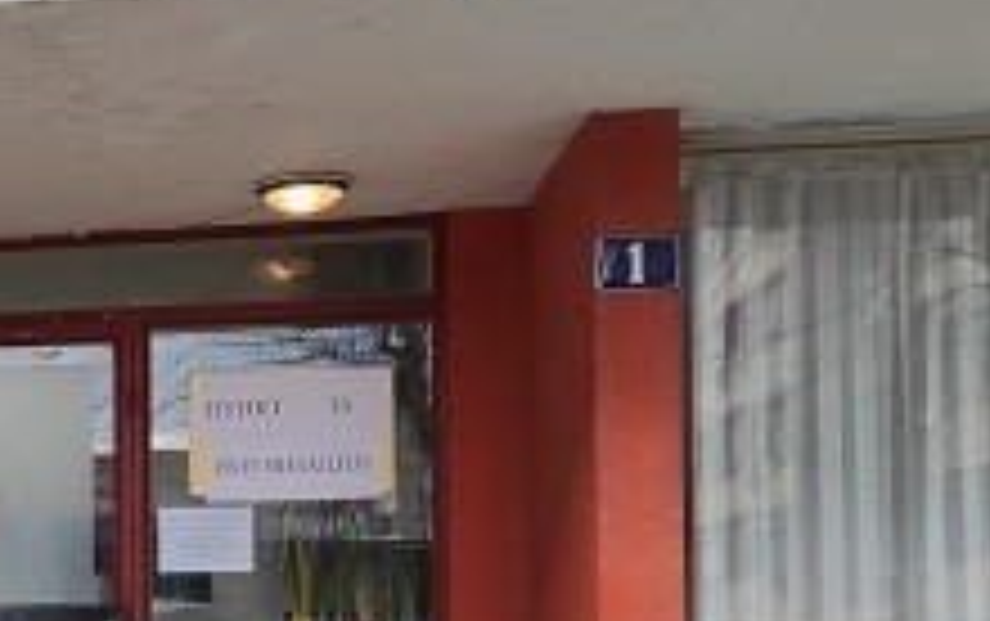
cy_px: 612
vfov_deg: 17.7
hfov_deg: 25.6
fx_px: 1945
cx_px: -202
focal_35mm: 72
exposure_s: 1/261
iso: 100
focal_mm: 5.43
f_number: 1.89
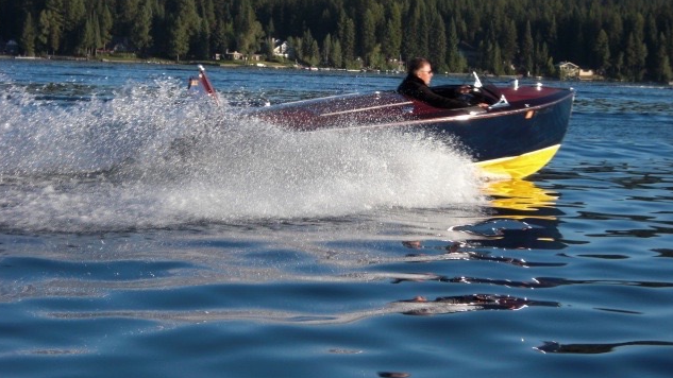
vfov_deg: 10.2
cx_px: 335
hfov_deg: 18.0
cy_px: 201
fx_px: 2123
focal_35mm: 119
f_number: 5.3
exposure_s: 1/250
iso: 50
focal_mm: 18.9
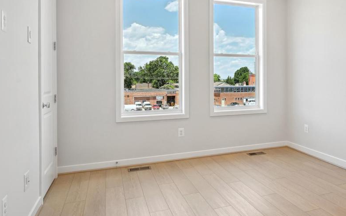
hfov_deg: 64.9
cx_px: 227
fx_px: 264
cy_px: 87
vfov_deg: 44.3
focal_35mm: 28
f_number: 9
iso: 200
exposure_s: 1/100
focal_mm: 15
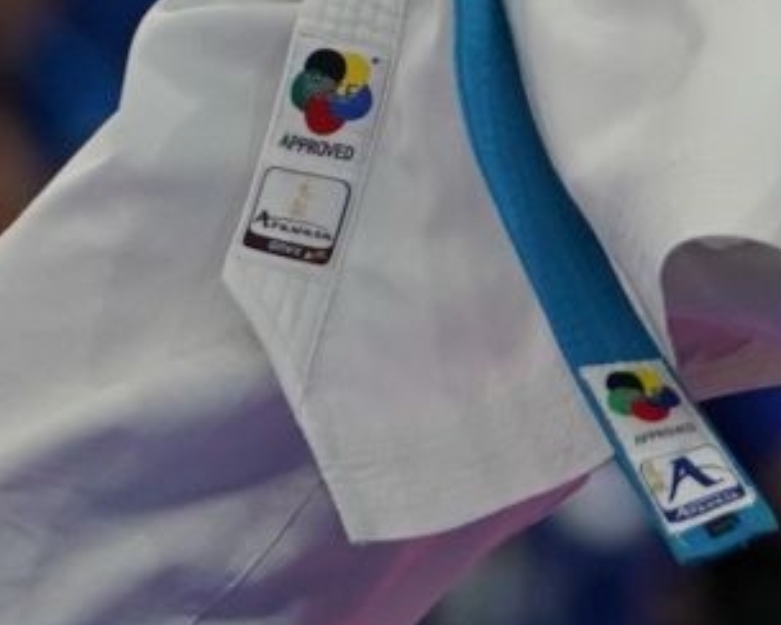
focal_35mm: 1414
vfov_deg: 1.1
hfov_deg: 1.4
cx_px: 1260
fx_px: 32684
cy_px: -602
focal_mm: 170
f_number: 2.8
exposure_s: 1/1000
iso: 1250
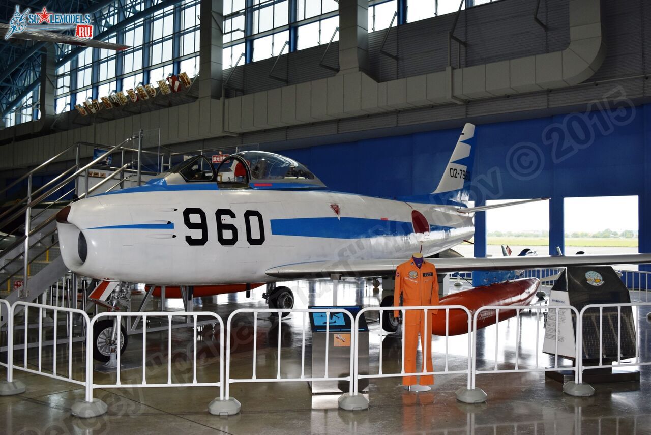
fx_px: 597
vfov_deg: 40.0
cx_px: 326
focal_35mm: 33
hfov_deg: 57.2
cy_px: 218
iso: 560
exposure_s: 1/125
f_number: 5.6
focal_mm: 22
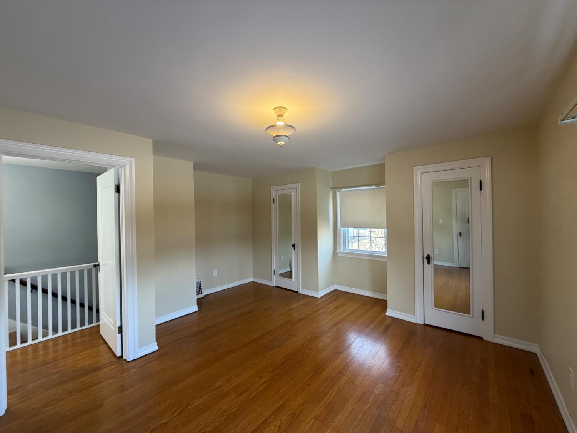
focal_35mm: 14
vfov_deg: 85.7
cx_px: 288
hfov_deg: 102.1
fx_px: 233
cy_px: 216
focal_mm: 2.22
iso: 250
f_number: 2.2
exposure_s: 1/60
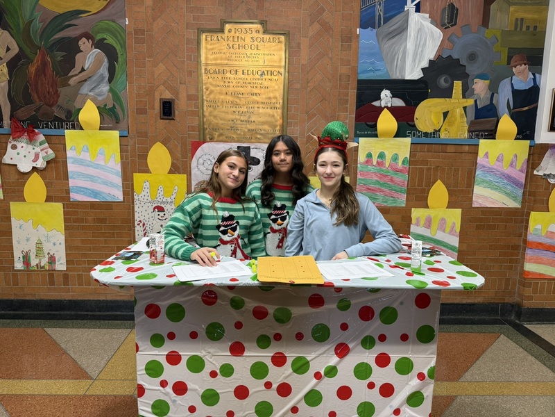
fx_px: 385
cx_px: 278
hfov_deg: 71.6
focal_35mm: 24
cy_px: 208
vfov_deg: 56.8
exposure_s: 1/60
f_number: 1.78
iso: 200
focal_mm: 6.76
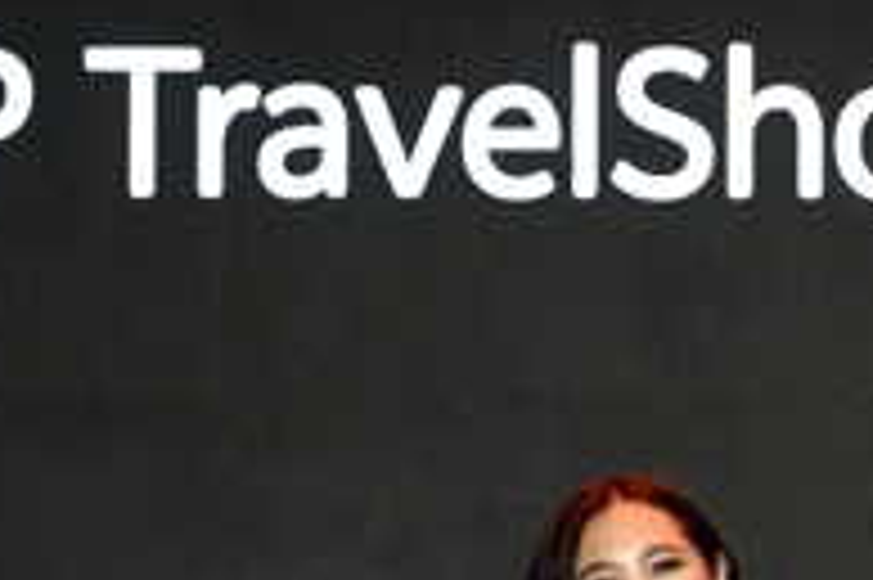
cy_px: 481
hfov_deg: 3.6
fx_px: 13762
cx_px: 544
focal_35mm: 568
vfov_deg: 2.4
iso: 1600
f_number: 2.8
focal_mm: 92
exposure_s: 1/160
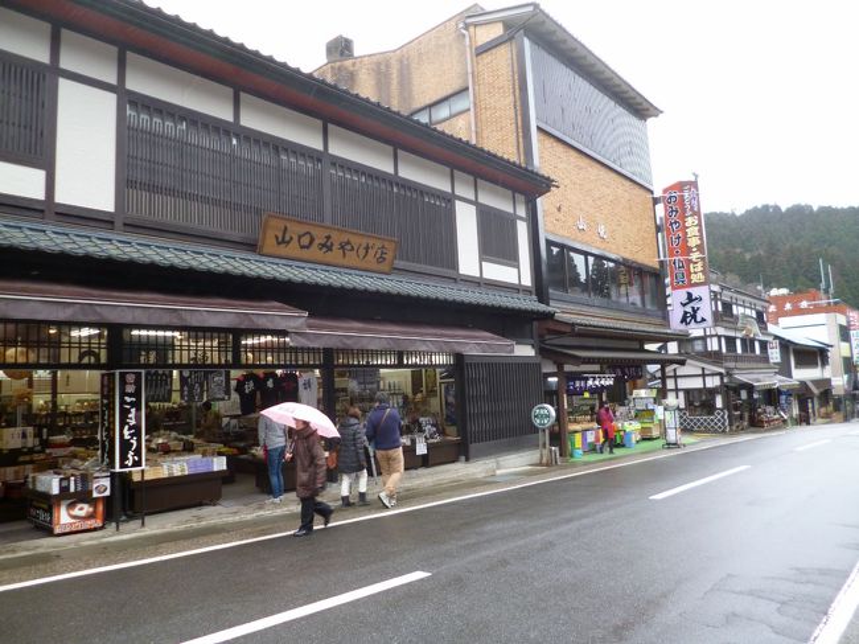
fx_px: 595
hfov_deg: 71.6
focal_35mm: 24
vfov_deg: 56.8
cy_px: 322
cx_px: 430
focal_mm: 4.3
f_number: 2.5
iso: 100
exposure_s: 1/60
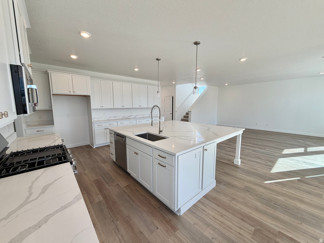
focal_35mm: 14
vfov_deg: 85.7
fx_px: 131
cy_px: 122
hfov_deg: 102.1
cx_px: 162
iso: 32
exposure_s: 1/120
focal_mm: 2.22
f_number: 2.2
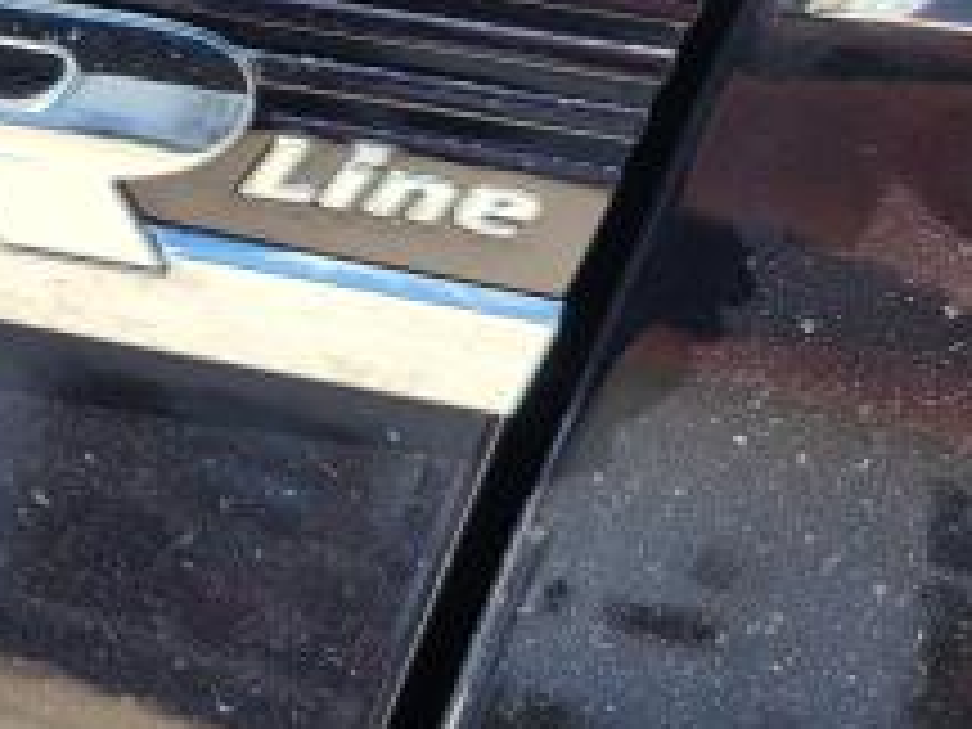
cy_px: -117
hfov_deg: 21.5
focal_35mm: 77
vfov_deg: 18.3
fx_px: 2162
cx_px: -454
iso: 40
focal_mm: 5.4
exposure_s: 1/626
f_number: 1.8
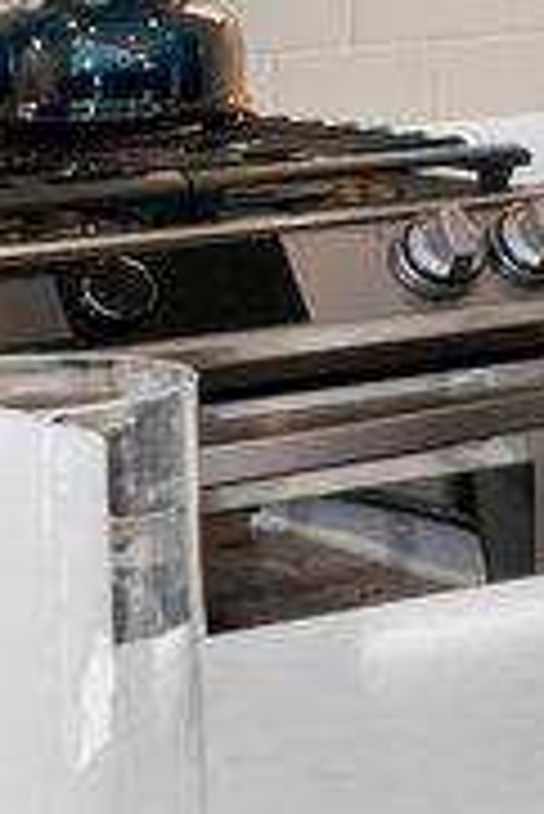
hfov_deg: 6.4
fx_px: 4095
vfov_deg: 11.0
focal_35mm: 181
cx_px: 2082
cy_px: -274
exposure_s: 1/10
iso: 320
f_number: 9.5
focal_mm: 16
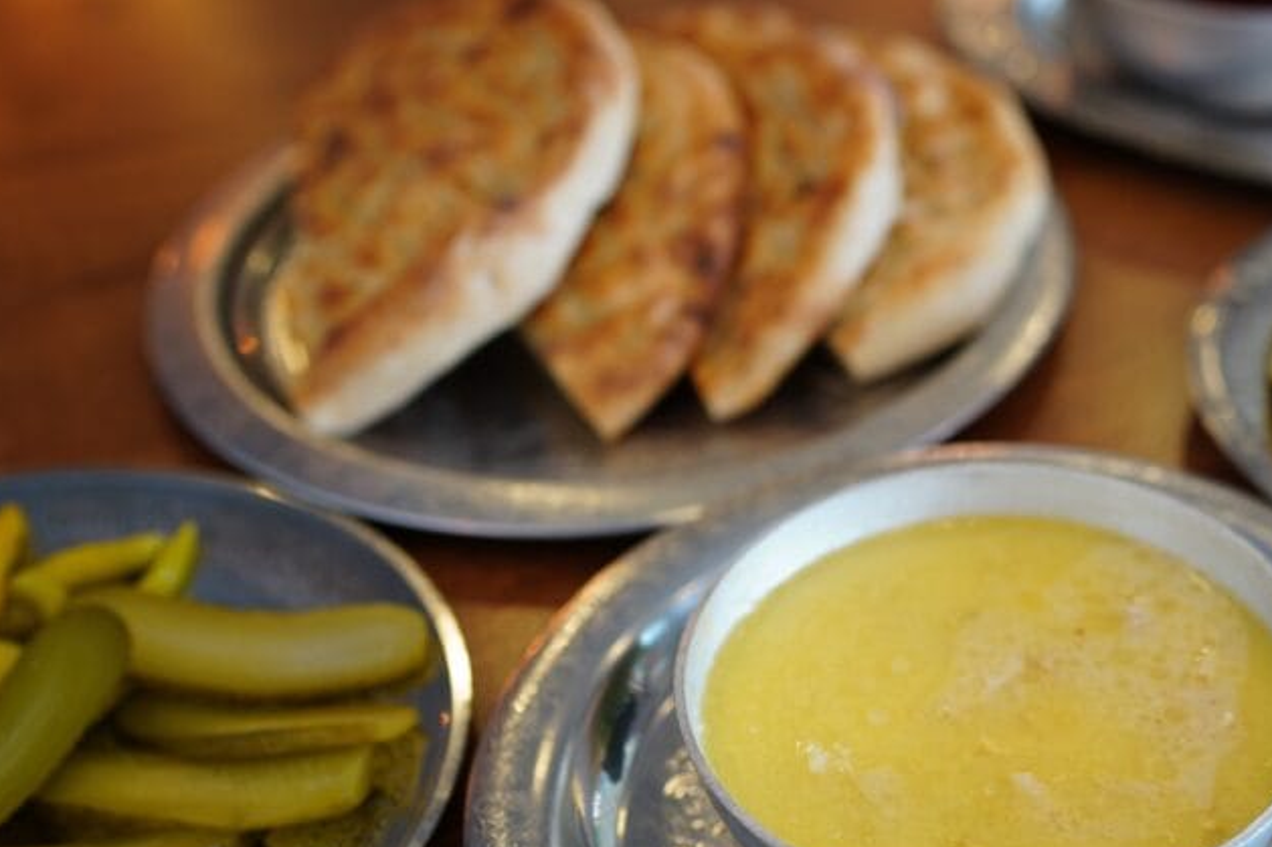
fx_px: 2013
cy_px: 559
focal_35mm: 57
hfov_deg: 34.0
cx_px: 1021
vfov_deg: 23.7
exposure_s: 1/60
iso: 100
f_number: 2.5
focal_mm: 35
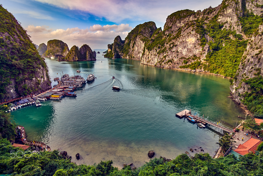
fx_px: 117
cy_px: 88
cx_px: 132
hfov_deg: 96.7
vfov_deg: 73.8
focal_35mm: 16
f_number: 8
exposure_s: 1/250
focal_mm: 16
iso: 250
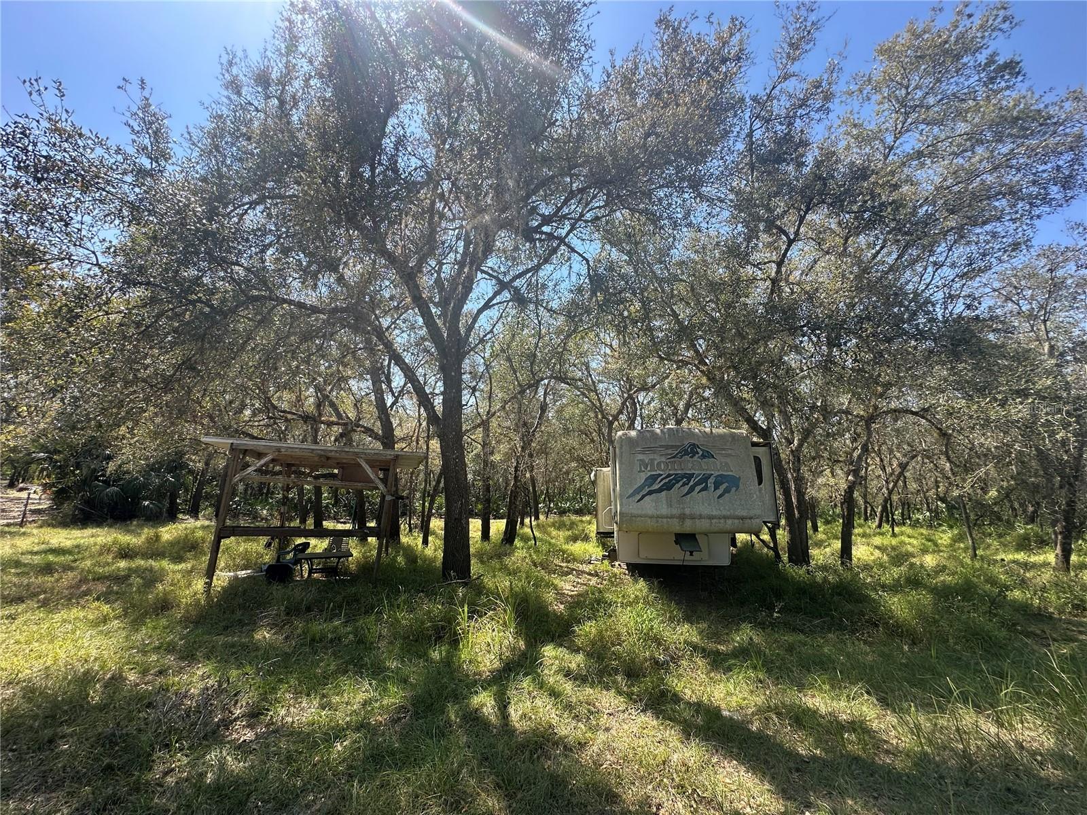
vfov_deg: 85.7
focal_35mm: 14
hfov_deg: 102.1
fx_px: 440
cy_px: 408
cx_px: 544
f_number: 2.2
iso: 40
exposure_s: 1/734
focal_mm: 2.22
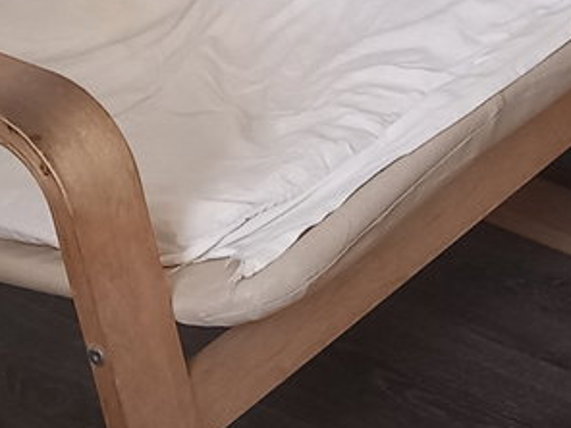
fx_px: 2408
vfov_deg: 9.7
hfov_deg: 13.0
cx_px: 795
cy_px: -307
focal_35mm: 146
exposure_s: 1/50
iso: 200
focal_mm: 4
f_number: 1.8
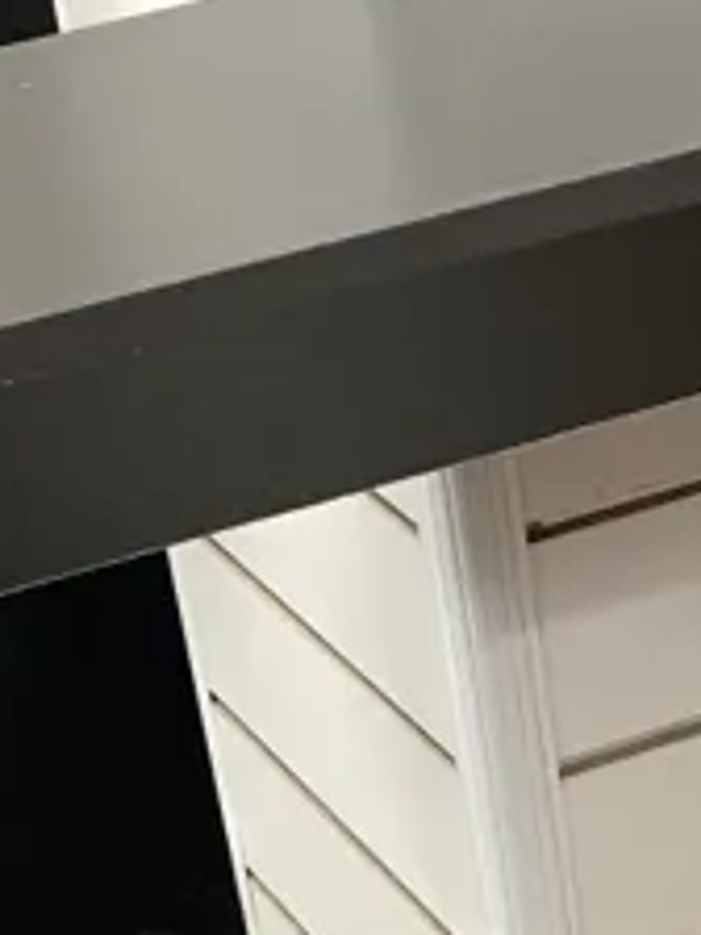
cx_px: 697
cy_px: 1528
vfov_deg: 15.0
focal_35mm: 119
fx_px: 3213
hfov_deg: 12.3
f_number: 1.8
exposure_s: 1/50
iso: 160
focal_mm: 4.25
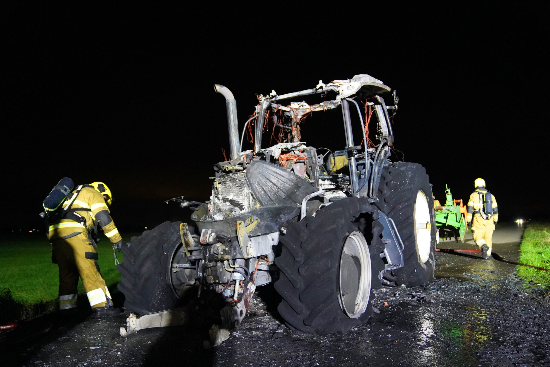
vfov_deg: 45.0
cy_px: 184
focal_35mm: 29
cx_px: 275
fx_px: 443
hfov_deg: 63.7
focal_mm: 29
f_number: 2.8
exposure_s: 1/60
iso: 10000
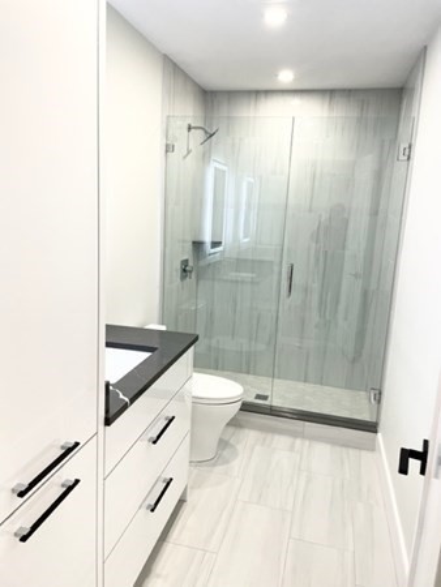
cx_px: 220
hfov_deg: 53.1
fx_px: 441
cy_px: 294
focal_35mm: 26
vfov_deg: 67.3
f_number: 1.6
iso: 100
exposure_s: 1/120
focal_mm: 4.2
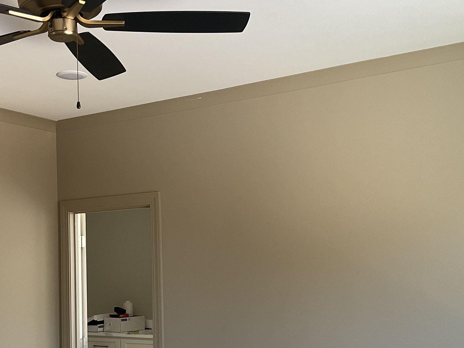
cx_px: 179
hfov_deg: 36.6
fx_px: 697
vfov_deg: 27.7
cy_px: 249
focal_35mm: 52
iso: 64
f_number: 1.8
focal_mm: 3
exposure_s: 1/105
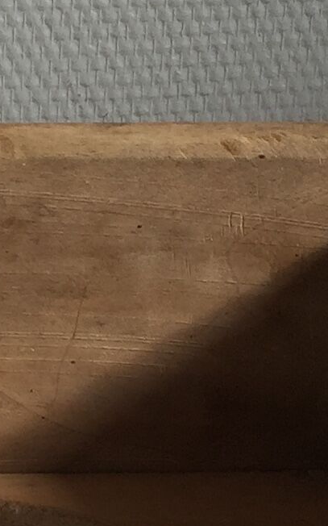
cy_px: 536
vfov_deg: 13.4
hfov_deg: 8.4
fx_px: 2205
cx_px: -90
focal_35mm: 154
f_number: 2.2
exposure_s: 1/100
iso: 32
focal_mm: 4.15
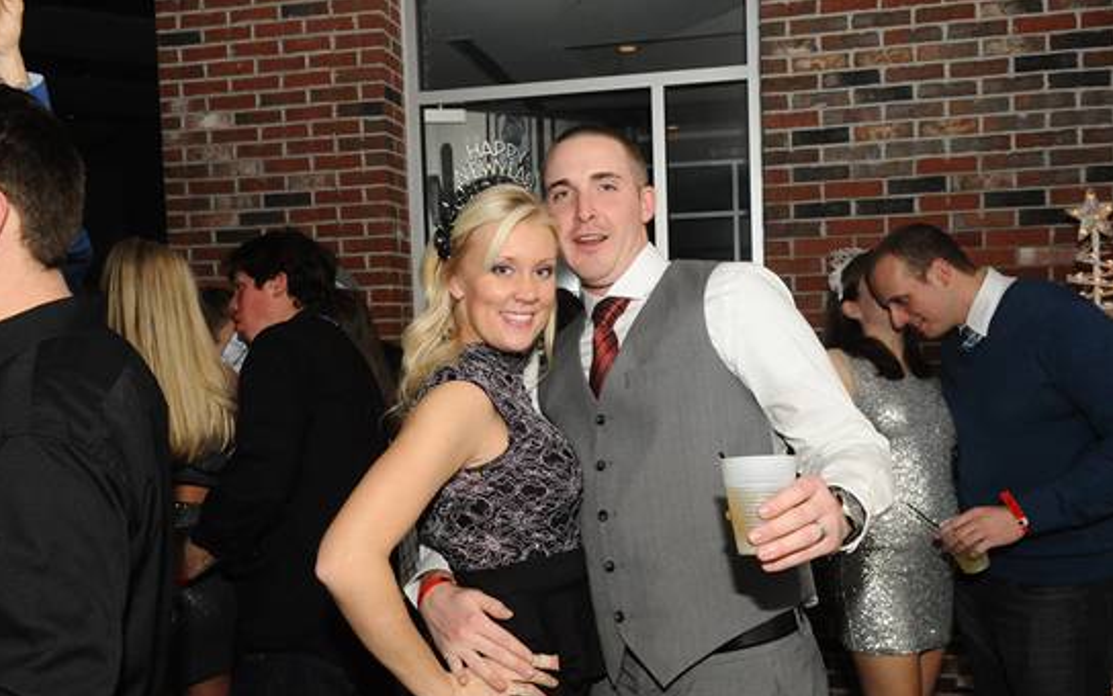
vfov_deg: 36.3
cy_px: 371
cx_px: 554
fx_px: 1062
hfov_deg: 55.3
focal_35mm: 35
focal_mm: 34
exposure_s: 1/250
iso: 4500
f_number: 16
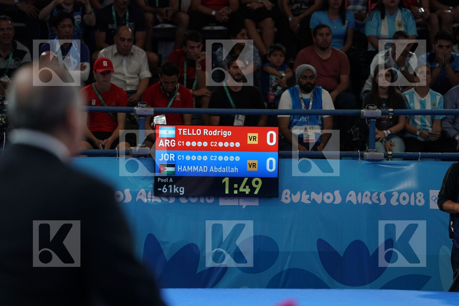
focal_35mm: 200
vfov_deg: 6.9
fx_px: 2550
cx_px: 230
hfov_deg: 10.3
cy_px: 153
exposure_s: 1/1000
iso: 1250
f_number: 2.8
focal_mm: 200
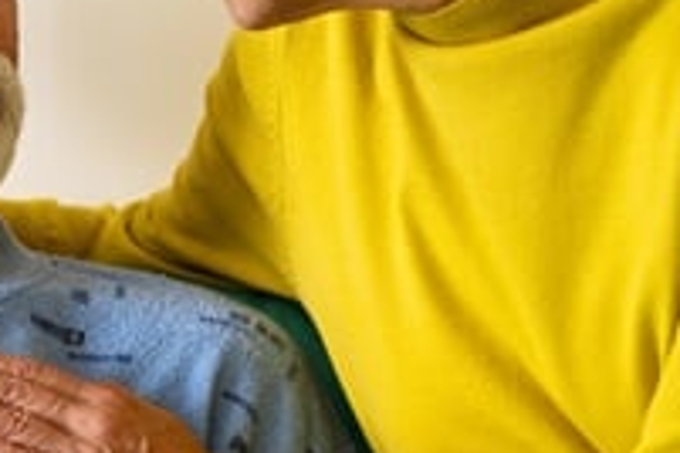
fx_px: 3947
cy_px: 220
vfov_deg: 6.6
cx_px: -64
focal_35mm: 209
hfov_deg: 9.7
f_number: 2.8
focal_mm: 70
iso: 800
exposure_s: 1/320
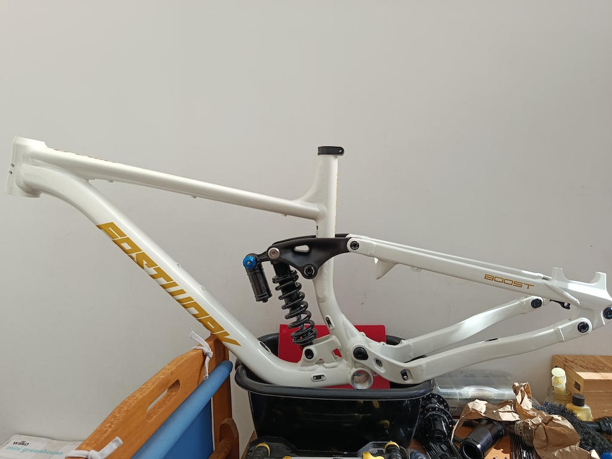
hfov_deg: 71.6
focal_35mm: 24
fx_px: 424
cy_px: 230
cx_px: 306
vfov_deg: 56.8
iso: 50
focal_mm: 5.24
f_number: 1.7
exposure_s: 1/357
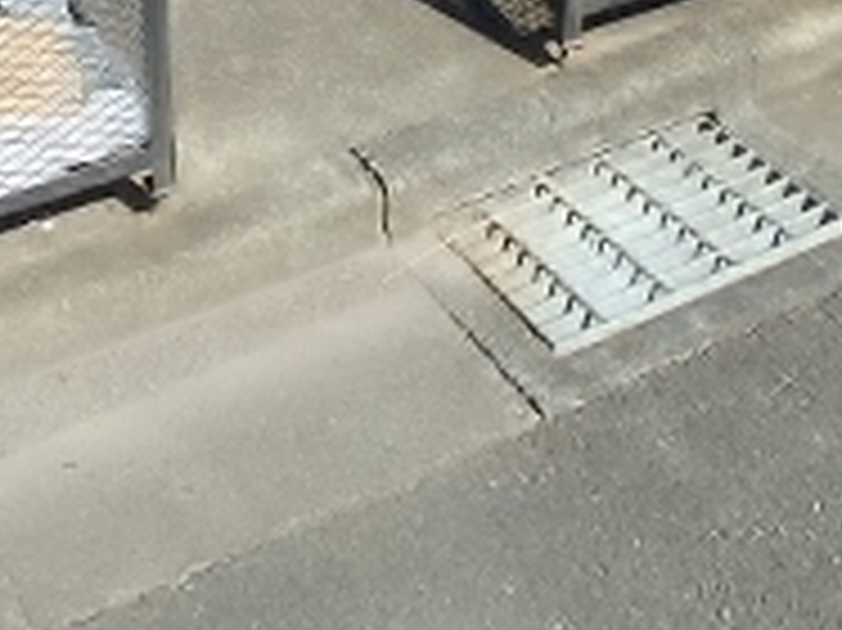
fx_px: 1750
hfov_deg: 26.7
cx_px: 225
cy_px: -360
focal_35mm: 72
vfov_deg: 17.9
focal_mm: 3.7
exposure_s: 1/640
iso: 125
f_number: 3.5
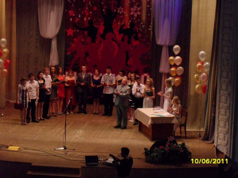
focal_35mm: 114
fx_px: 784
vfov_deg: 13.0
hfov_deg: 17.3
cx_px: 119
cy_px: 89
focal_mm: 18.9
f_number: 5.2
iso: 400
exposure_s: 1/60
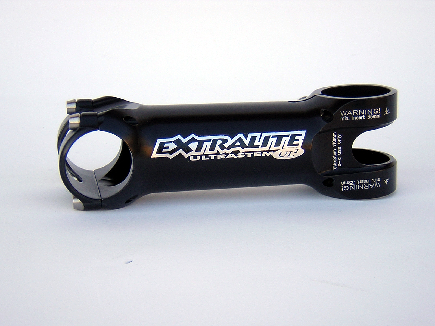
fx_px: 679
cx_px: 218
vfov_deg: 27.0
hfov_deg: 35.5
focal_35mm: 54
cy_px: 163
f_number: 3.2
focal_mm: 7.1
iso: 100
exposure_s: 1/220
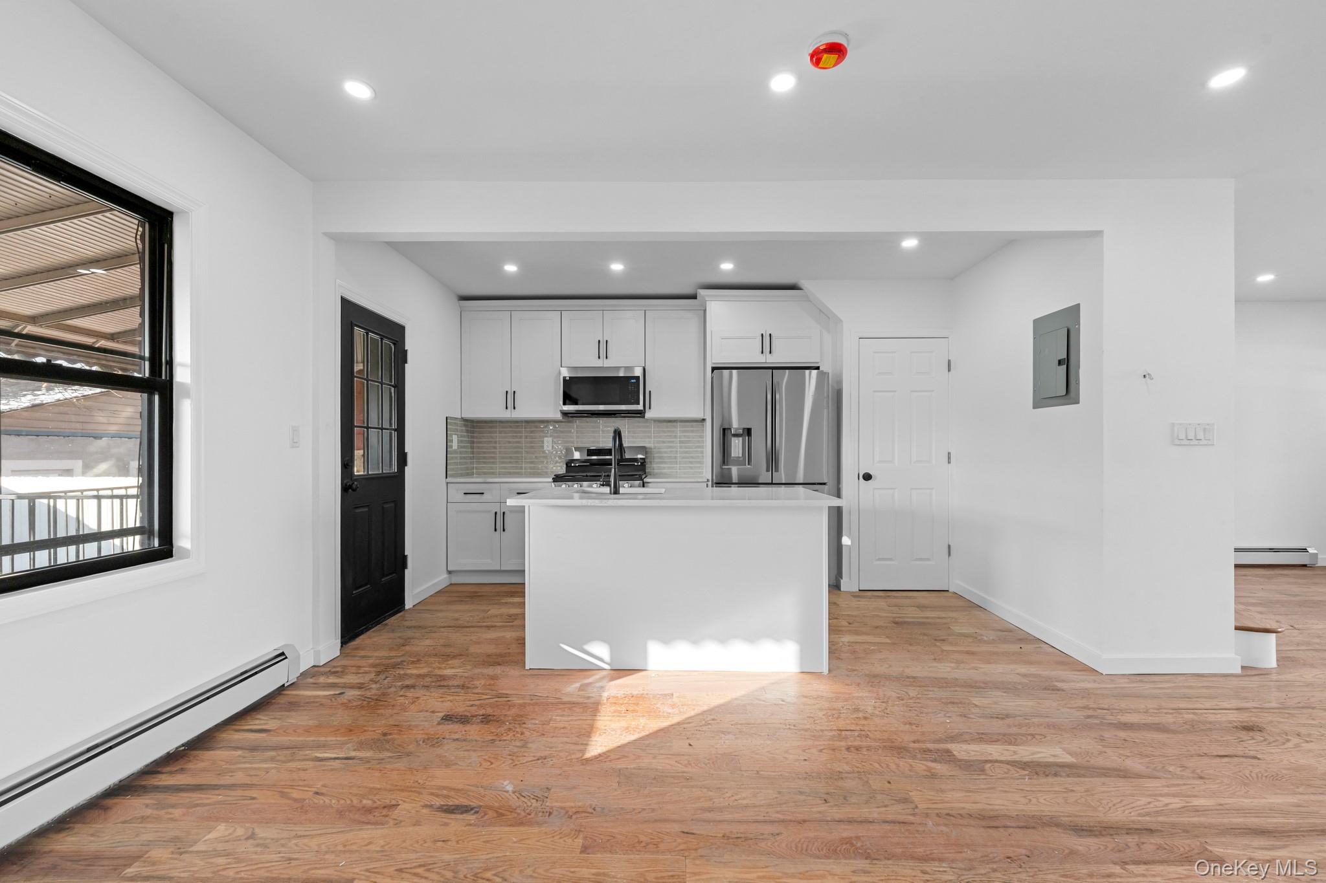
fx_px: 516
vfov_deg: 81.2
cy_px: 442
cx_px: 663
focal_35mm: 14
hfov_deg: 104.3
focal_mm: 14
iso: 1000
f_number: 9
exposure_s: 1/20
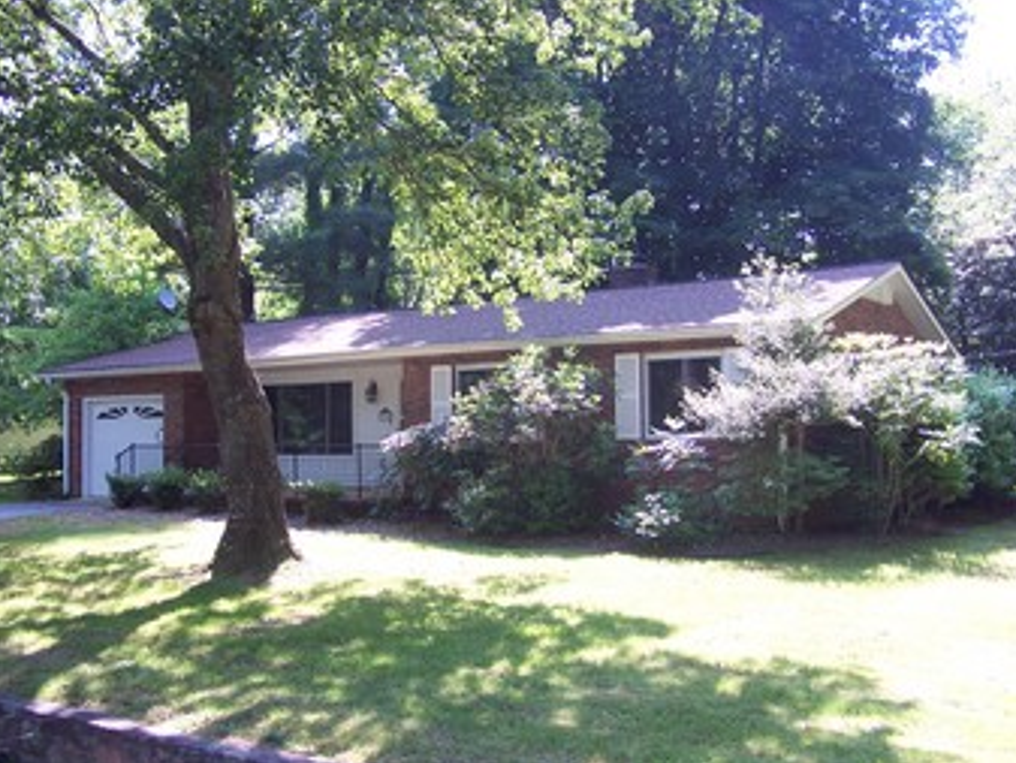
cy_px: 377
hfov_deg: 47.8
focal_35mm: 39
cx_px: 513
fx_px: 1145
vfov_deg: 36.8
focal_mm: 6.3
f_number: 2.8
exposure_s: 1/90
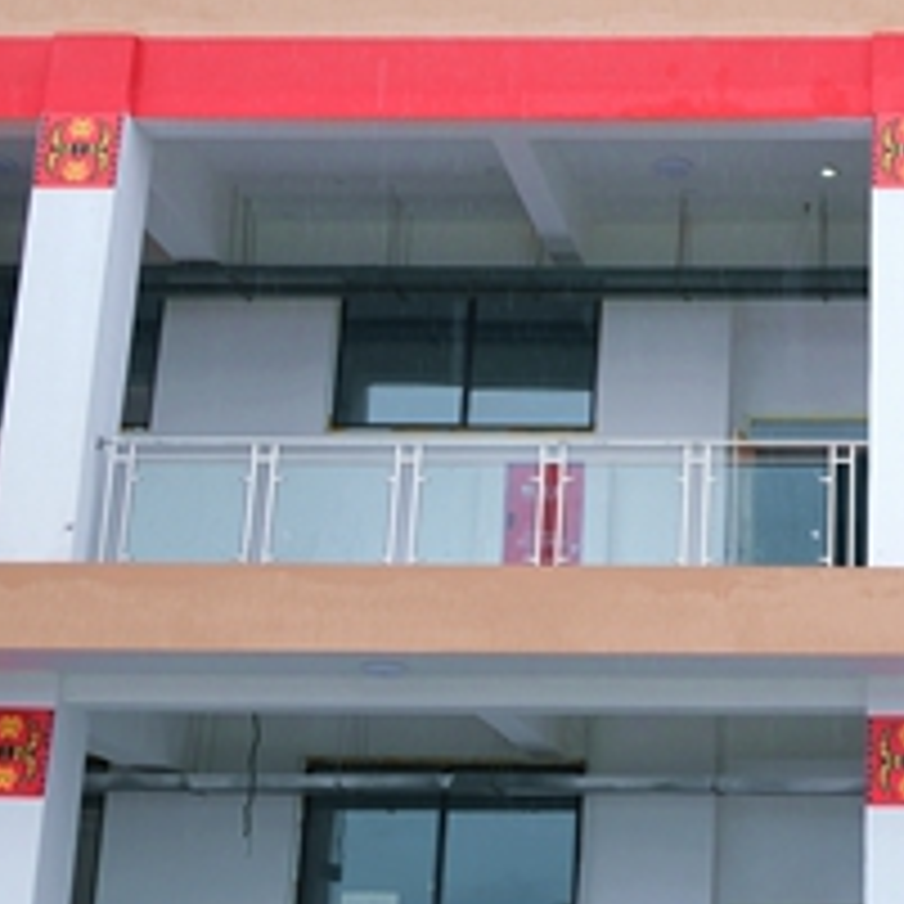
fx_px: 2157
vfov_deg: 23.7
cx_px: 935
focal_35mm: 73
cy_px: 403
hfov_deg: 22.6
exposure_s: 1/200
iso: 160
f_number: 4
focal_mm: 18
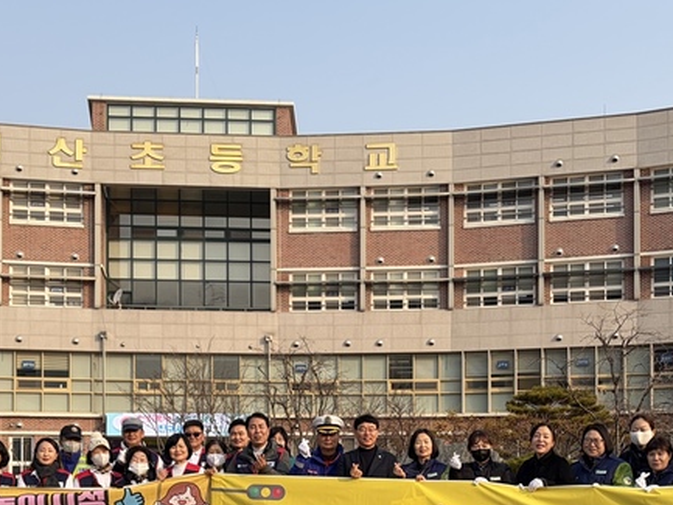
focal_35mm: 54
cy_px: 447
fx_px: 1050
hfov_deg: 35.5
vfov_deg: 26.2
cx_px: 367
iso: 50
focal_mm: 5.96
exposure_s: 1/2012
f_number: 1.6
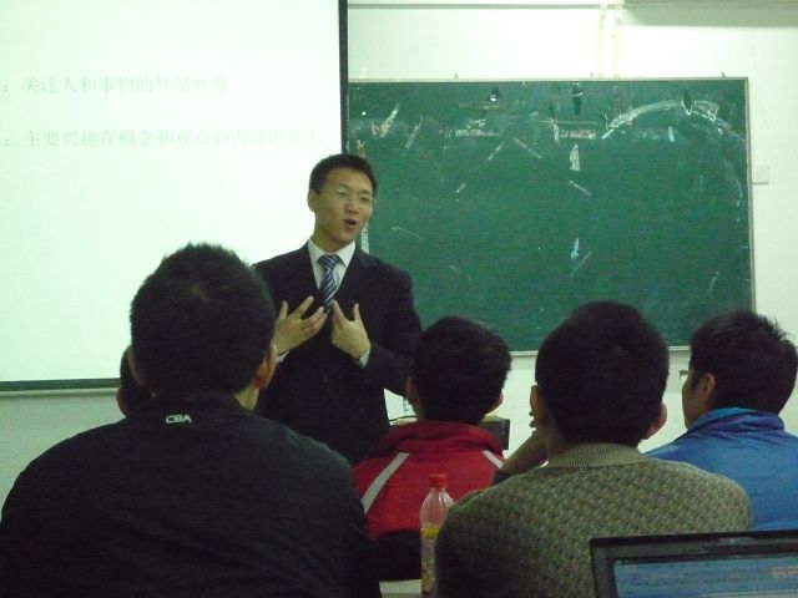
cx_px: 399
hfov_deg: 26.0
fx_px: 1729
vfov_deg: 19.6
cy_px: 299
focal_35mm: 75
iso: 1600
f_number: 4.9
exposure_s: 1/30
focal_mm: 13.2
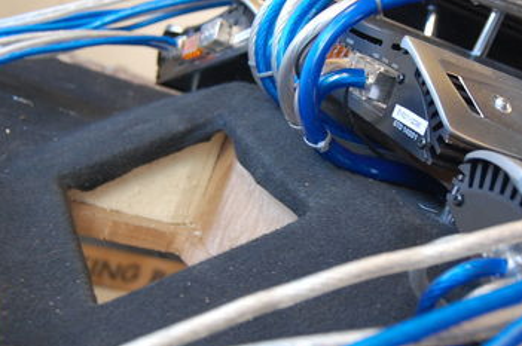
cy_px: 137
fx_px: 911
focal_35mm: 63
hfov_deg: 31.7
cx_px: 345
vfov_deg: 21.5
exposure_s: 1/30
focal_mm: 23
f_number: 3.8
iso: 720
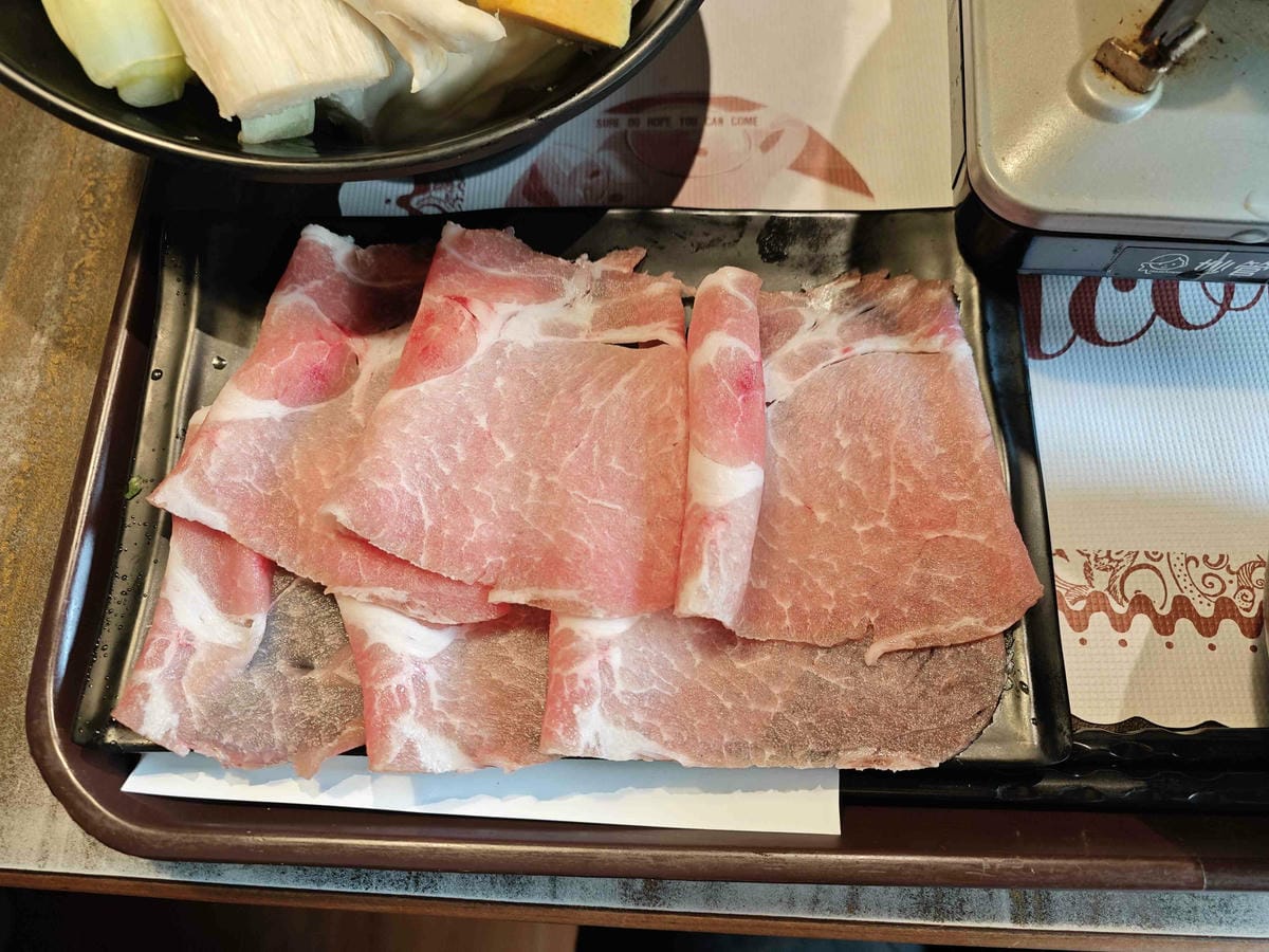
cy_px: 476
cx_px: 634
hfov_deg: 73.9
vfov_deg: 58.9
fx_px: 843
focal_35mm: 23
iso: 320
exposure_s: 1/60
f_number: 2.8
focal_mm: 8.72
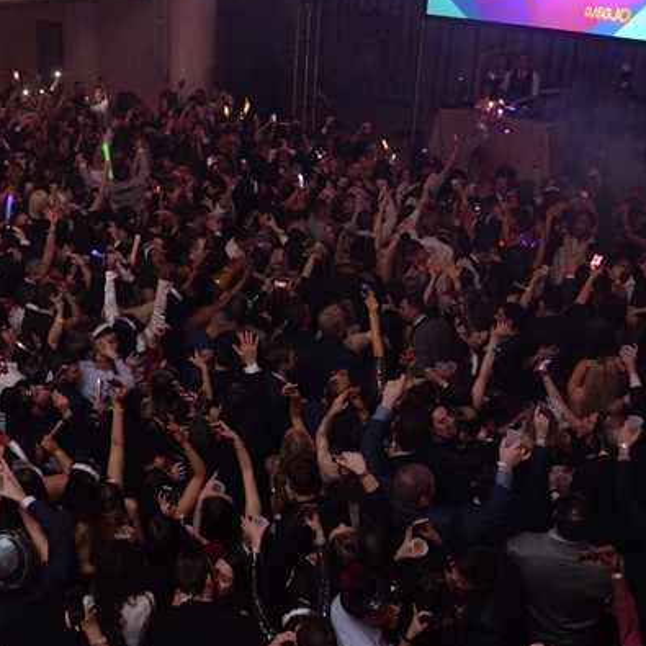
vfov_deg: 38.7
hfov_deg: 38.5
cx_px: 186
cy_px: 209
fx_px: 908
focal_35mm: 43
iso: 2000
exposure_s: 1/80
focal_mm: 20
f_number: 4
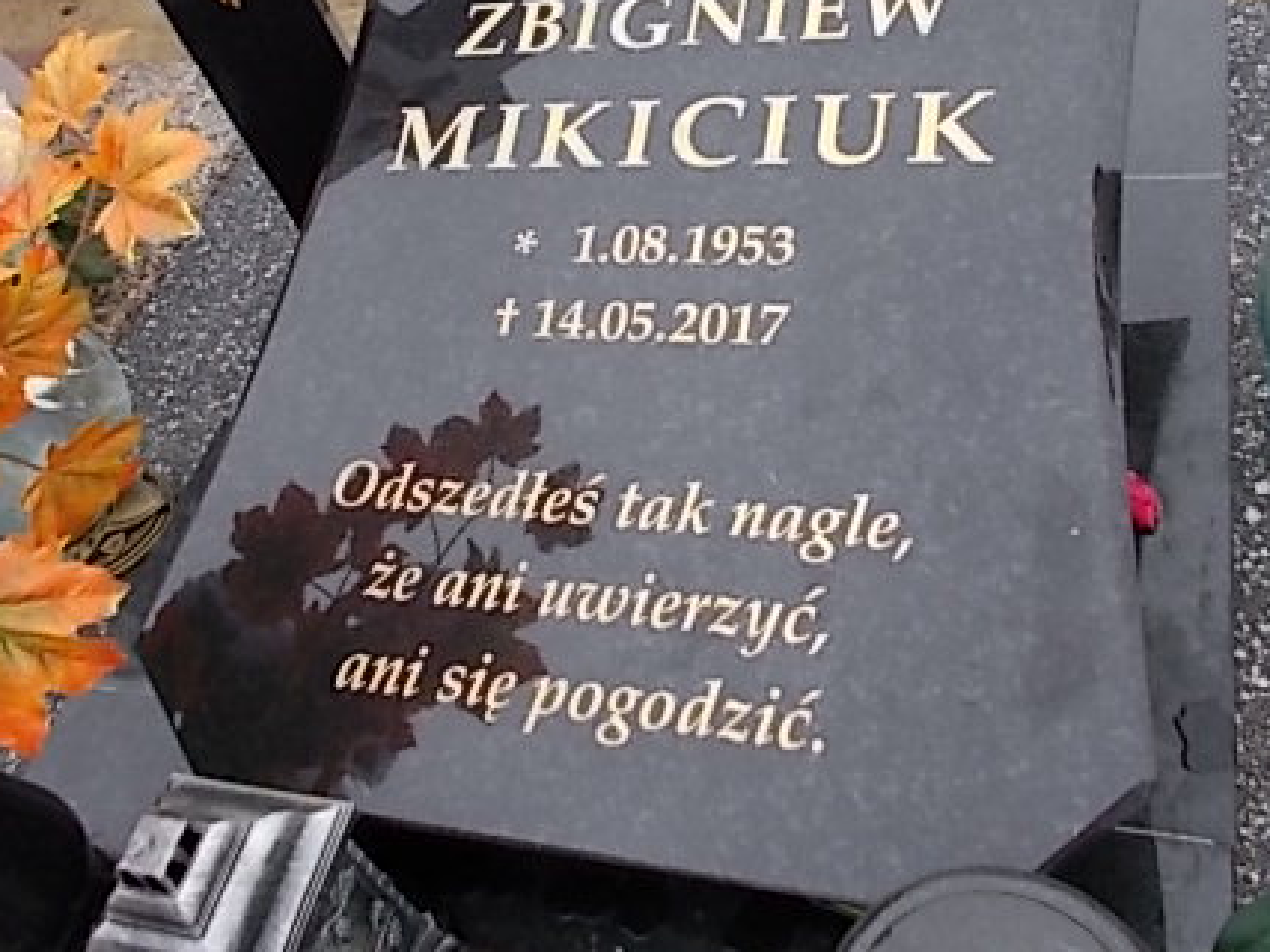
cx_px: 639
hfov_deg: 47.9
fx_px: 1430
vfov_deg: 36.0
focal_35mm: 39
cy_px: 250
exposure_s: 1/50
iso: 80
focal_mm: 4.6
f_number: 3.2
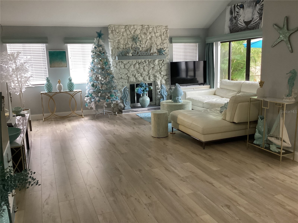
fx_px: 267
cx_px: 149
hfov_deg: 58.4
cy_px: 112
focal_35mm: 31
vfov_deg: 45.4
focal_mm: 3.3
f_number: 2.4
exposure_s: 1/60
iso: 320
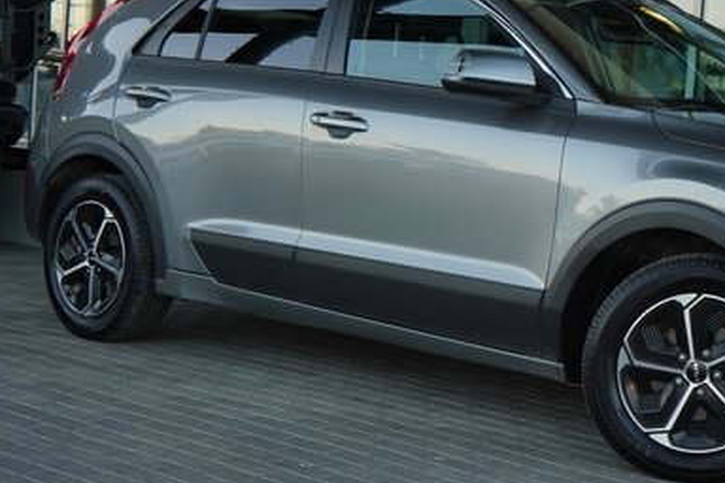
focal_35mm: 75
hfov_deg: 26.5
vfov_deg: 18.2
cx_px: 585
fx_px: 1510
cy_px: 218
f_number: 8
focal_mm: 45
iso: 640
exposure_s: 1/200
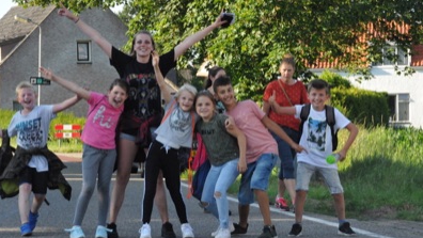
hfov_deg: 14.3
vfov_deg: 8.1
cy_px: 120
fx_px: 1689
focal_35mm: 151
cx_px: 212
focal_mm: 95
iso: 2000
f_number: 11
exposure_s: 1/500
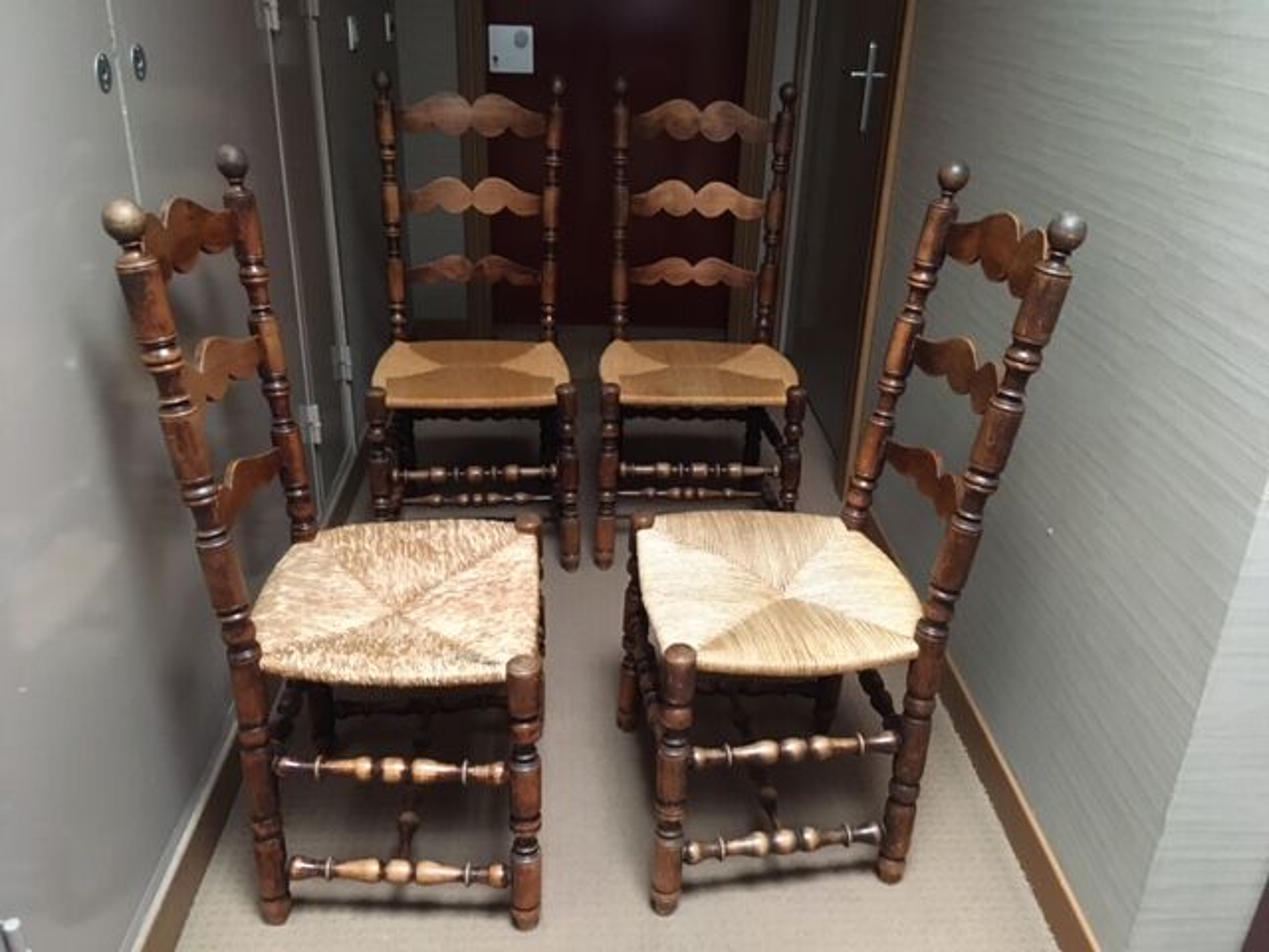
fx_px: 1063
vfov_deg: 48.2
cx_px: 634
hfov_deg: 61.7
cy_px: 476
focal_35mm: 29
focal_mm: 4.15
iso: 250
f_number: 2.2
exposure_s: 1/17
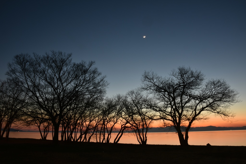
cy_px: 82
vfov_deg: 46.4
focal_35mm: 28
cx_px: 123
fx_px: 191
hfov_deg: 65.5
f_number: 22
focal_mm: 28
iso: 100
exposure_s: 30
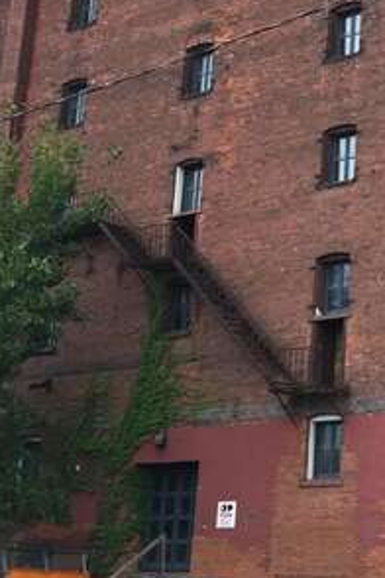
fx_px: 1315
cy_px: 114
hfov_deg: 16.2
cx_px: 414
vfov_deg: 24.4
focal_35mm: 82
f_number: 2.2
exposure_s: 1/60
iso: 32
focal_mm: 4.15
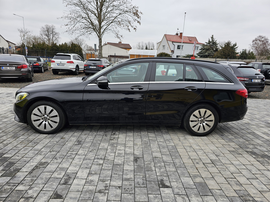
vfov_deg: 58.9
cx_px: 135
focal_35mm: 23
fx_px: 179
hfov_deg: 73.9
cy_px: 101
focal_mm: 6.3
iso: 12
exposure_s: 1/100
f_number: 1.7
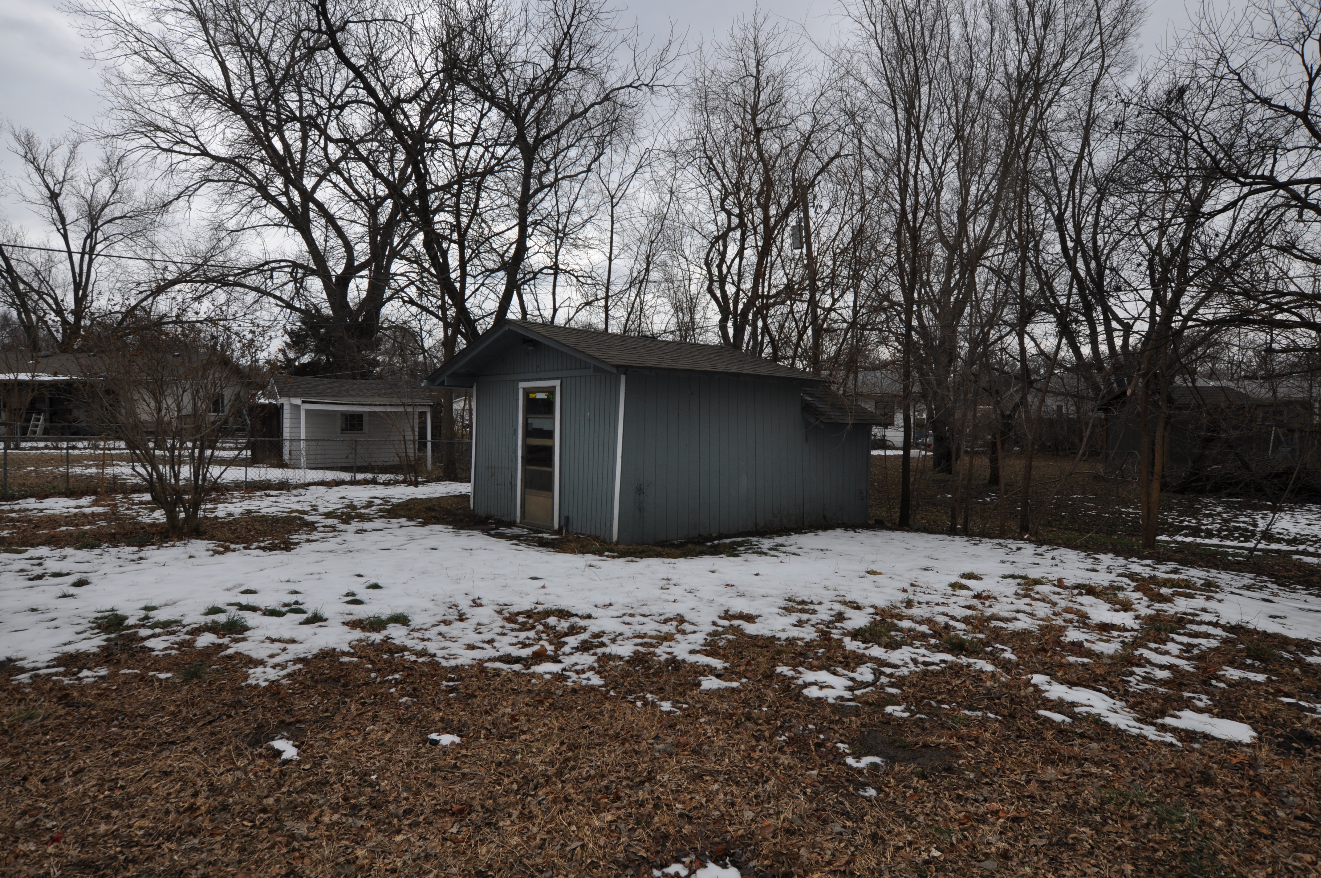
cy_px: 439
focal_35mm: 20
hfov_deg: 85.5
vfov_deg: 63.1
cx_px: 660
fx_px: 715
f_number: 9
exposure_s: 1/320
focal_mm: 13
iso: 200
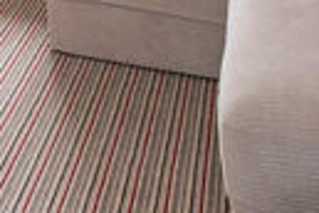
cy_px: -297
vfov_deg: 12.4
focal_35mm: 87
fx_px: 771
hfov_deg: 20.8
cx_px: -121
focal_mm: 16
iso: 1250
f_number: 7.1
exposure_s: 1/40
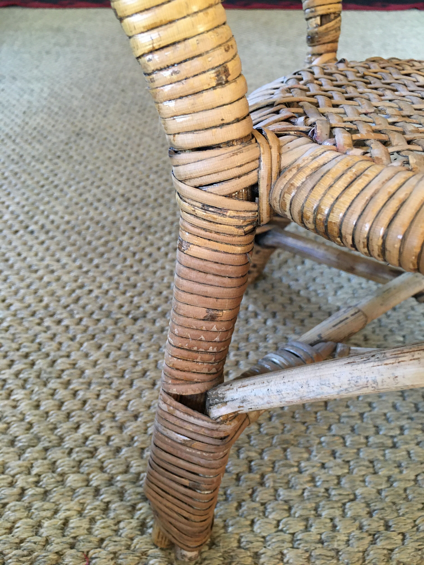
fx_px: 474
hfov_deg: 48.2
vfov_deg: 61.7
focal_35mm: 29
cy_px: 282
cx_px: 212
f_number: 2.2
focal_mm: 4.15
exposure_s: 1/33
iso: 200
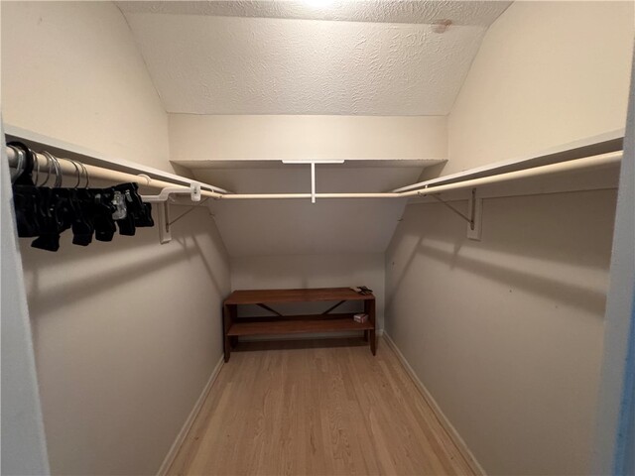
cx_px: 318
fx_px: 257
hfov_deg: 102.1
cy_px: 238
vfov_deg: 85.7
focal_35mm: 14
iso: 640
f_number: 2.2
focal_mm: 2.22
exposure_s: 1/60
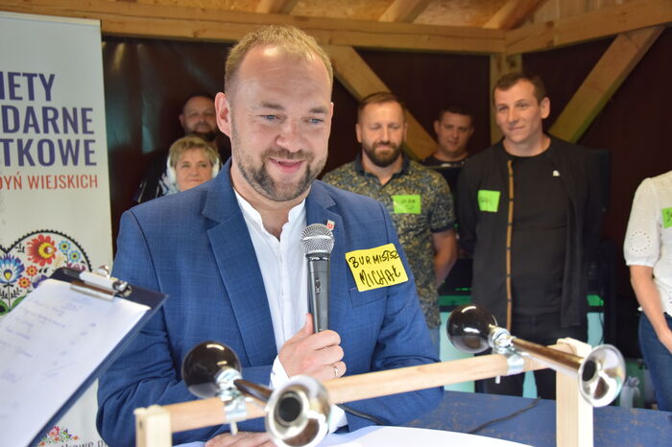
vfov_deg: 31.9
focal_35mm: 42
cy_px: 224
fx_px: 784
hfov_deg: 46.4
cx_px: 336
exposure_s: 1/60
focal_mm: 28
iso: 1100
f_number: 4
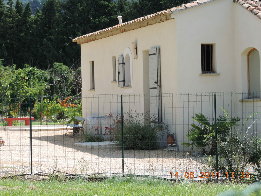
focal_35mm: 135
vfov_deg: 11.0
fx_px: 1018
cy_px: 98
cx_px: 130
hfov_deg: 14.6
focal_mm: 24
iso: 80
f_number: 4.3
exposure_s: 1/320
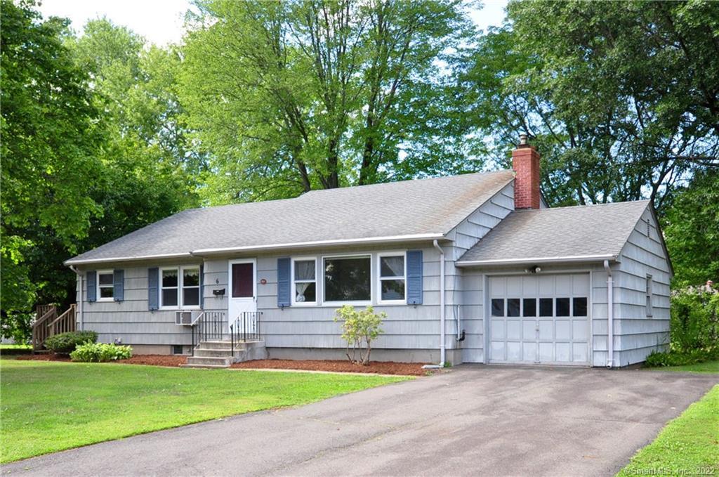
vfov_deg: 43.5
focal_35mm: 30
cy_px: 238
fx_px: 598
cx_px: 360
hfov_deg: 62.0
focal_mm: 20
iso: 640
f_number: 7.1
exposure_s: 1/250
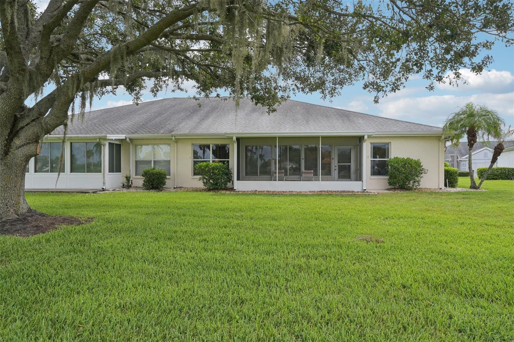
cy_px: 171
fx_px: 328
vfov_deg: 55.0
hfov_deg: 76.2
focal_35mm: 23
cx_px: 257
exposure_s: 1/500
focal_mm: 23
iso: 400
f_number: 8
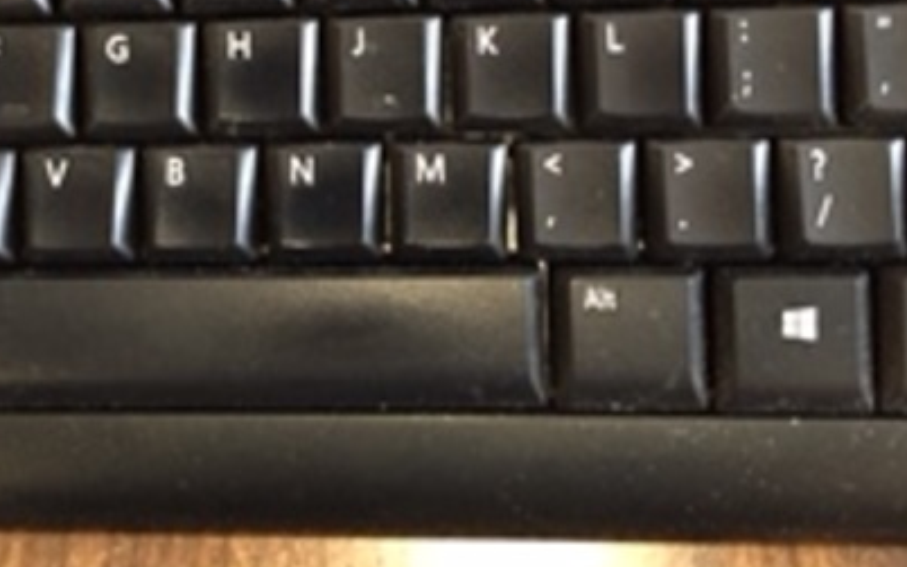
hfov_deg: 40.8
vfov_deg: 25.4
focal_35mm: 49
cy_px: 36
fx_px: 1211
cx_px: 350
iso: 250
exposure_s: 1/17
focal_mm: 4.15
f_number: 2.2
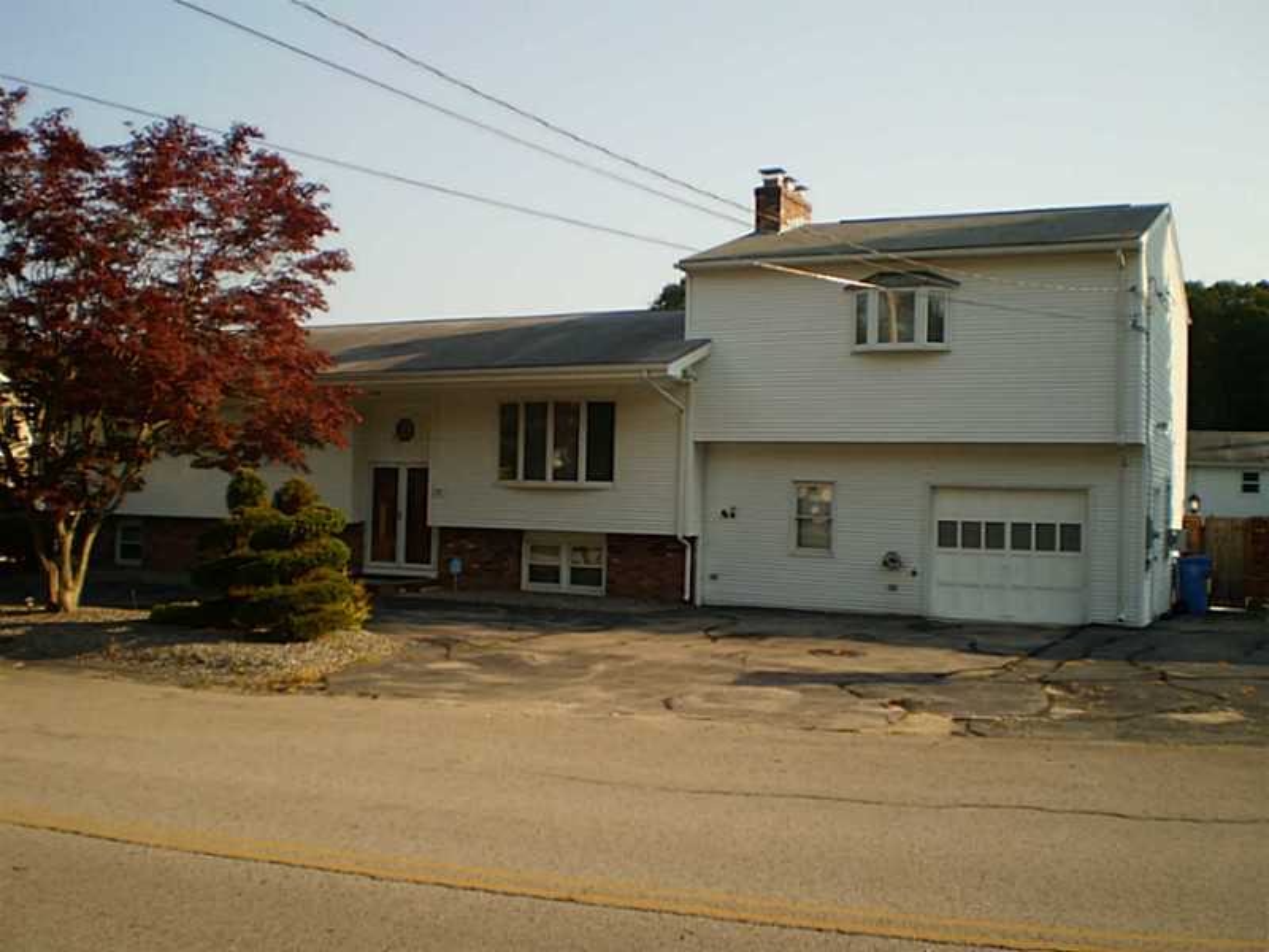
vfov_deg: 39.7
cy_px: 476
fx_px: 1320
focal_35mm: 36
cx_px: 634
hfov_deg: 51.4
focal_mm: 6.3
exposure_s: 1/800
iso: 64
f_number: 3.1
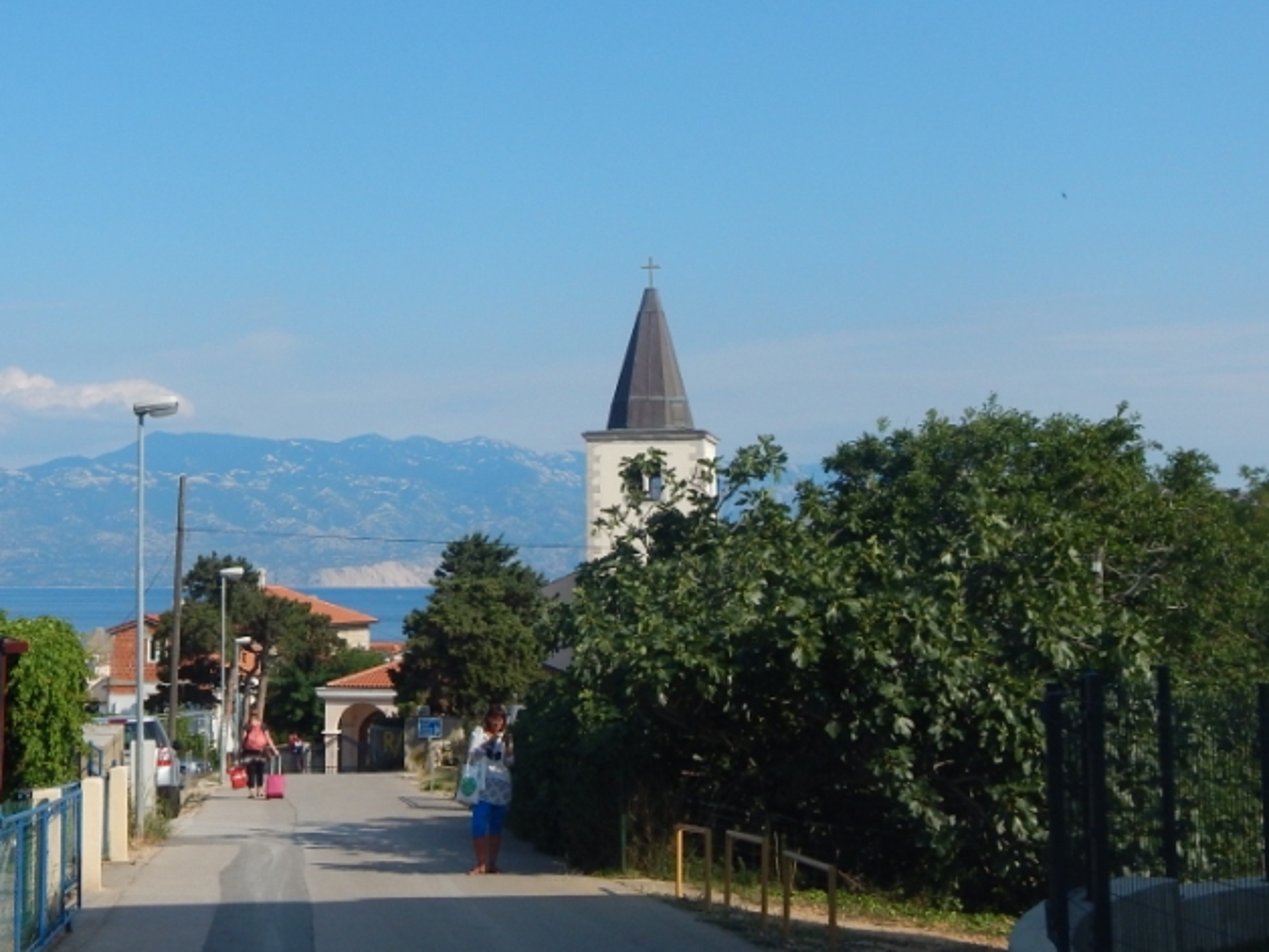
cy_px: 313
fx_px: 2273
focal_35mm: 62
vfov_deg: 23.5
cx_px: 455
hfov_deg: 31.0
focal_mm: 6.8
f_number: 6.9
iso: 125
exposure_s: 1/500
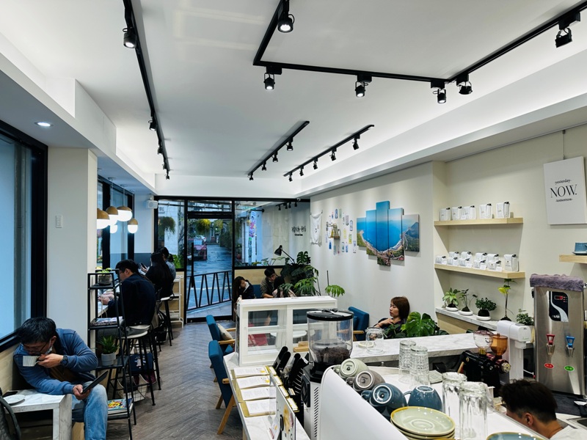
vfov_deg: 56.8
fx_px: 407
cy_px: 220
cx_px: 294
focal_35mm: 24
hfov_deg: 71.6
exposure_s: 1/120
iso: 64
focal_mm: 6.86
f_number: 1.78
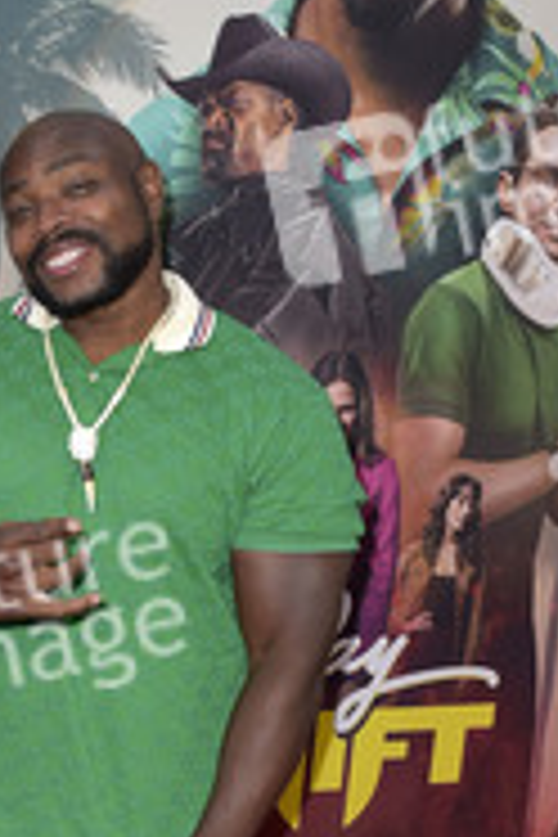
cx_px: 88
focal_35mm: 69
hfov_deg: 19.5
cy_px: 855
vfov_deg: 27.4
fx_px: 1604
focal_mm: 32
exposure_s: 1/250
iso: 500
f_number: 5.6
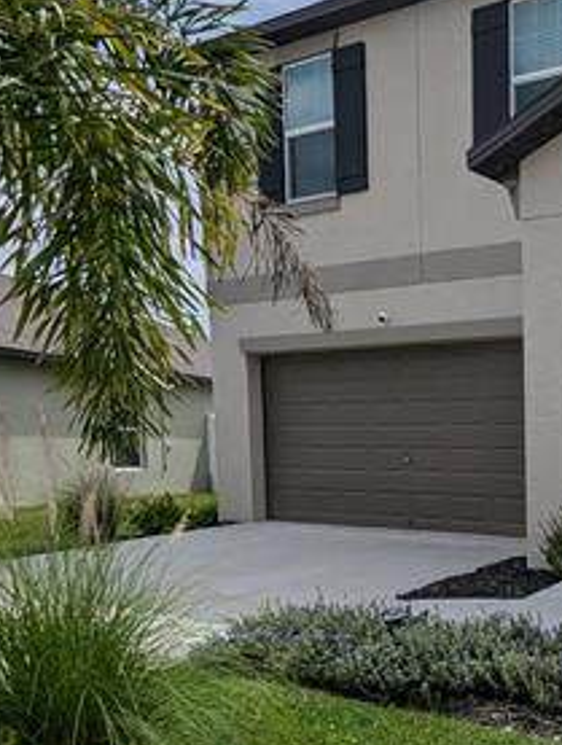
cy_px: 522
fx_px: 776
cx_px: 691
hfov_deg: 32.2
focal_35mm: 36
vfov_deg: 49.9
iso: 47
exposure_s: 1/4950
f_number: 2.2
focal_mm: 1.95
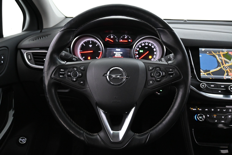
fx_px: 193
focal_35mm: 30
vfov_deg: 43.6
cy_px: 78
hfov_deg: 61.9
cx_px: 116
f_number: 3.8
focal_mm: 20
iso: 4000
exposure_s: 1/30
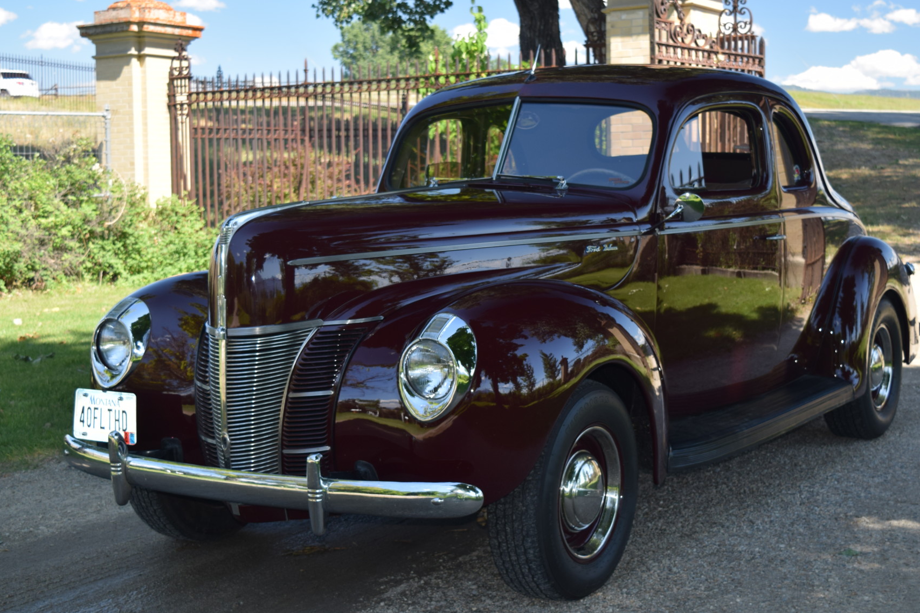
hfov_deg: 36.8
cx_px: 514
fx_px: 1380
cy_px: 302
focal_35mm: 54
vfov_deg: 25.1
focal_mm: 30
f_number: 5.6
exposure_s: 1/125
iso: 160
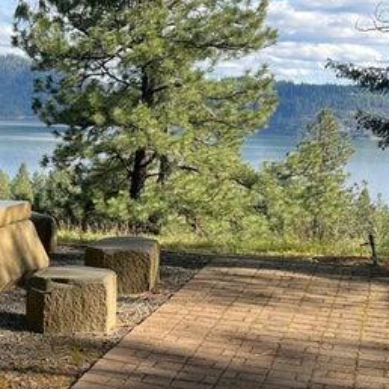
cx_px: -20
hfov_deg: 21.8
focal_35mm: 76
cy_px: 194
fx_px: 966
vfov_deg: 22.8
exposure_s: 1/951
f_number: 1.6
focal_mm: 5.1
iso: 50
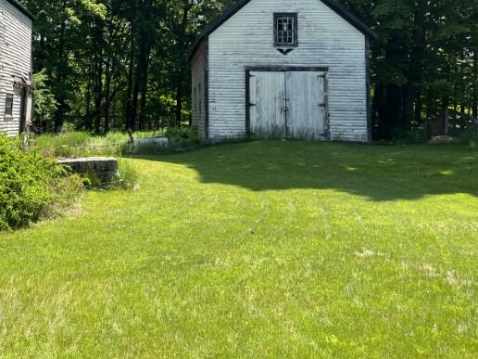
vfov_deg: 32.7
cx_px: 107
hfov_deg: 42.2
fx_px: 594
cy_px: 75
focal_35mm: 43
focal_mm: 5.7
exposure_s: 1/1511
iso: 50
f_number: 1.5
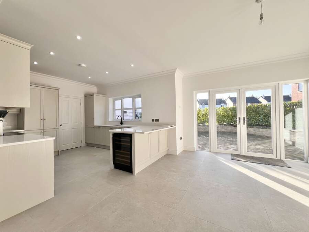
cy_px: 116
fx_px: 116
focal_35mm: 13
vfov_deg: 89.9
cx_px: 154
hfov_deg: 106.2
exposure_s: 1/150
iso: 32
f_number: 1.8
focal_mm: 1.57
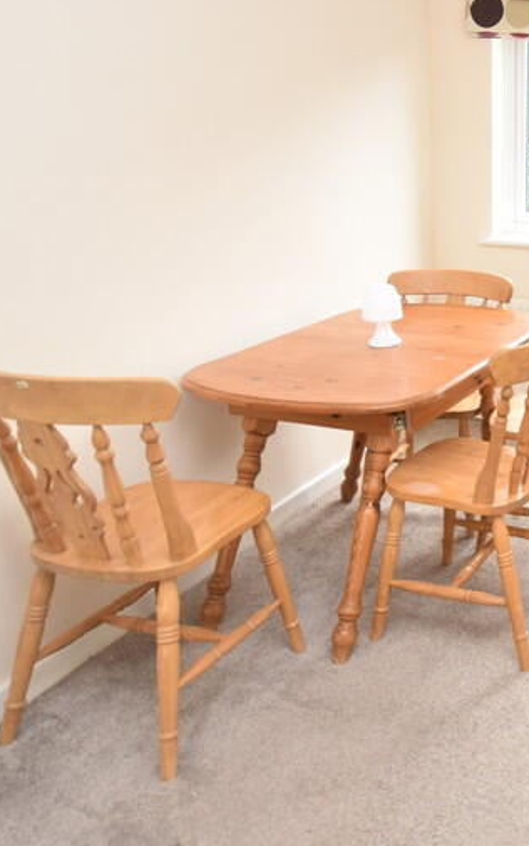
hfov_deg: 33.3
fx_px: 714
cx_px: 633
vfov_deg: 60.6
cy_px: 333
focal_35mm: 31
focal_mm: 10
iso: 500
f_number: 5
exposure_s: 1/200
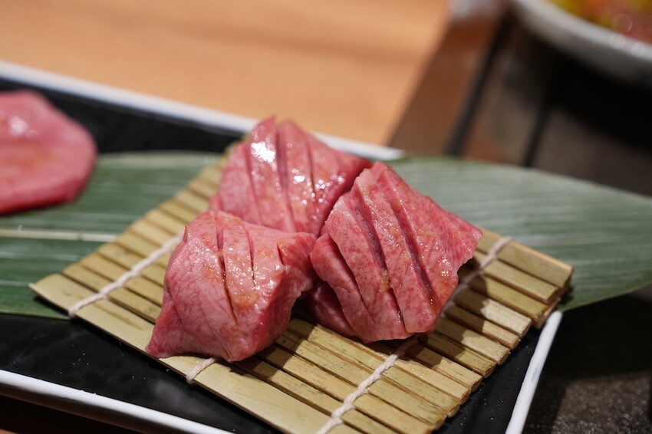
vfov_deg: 19.4
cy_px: 217
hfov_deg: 28.9
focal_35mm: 70
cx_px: 326
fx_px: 1267
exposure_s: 1/80
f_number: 5.6
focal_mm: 70
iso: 1250
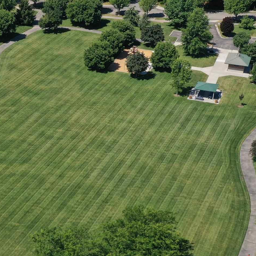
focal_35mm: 77
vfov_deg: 22.3
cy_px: 187
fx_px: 644
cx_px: 19
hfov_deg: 21.9
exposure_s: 1/500
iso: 100
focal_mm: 10.26
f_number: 5.6
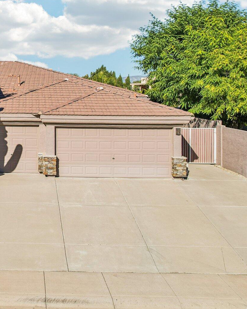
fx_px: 375
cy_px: 112
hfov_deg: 33.3
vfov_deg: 44.3
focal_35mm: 41
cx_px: -2
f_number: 2.8
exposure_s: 1/160
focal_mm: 8.4
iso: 100
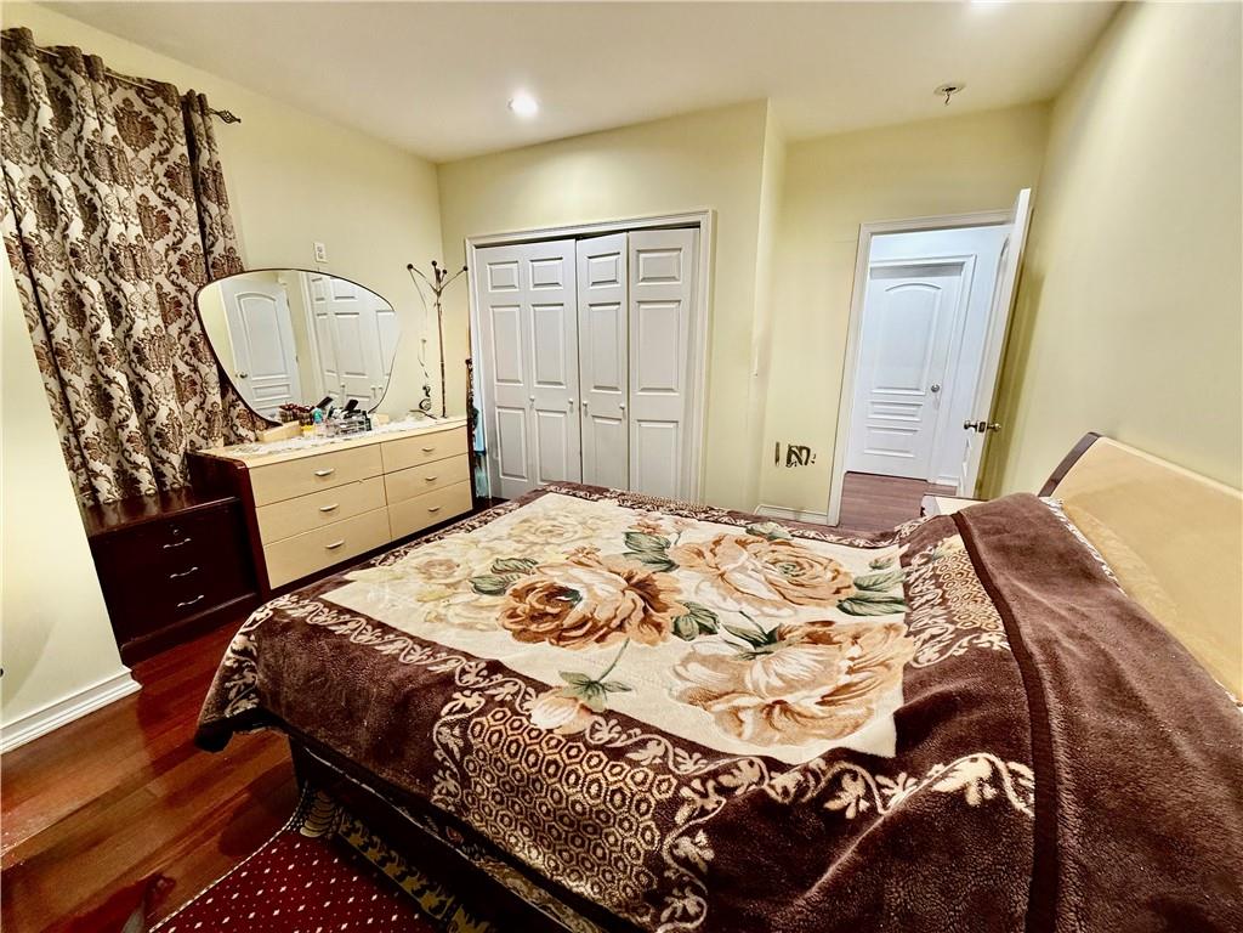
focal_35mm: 14
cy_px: 466
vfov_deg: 85.7
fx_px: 503
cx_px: 622
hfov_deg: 102.1
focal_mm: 2.22
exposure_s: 1/60
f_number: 2.2
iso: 200
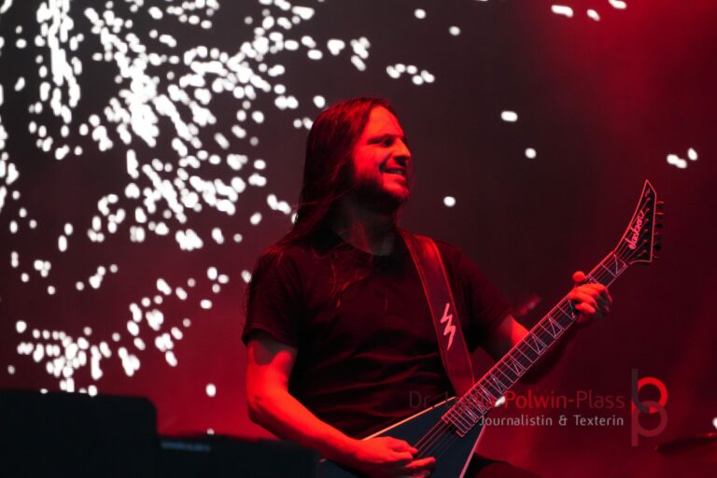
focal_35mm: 225
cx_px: 358
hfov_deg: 9.1
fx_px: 4481
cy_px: 239
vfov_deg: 6.1
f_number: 5.6
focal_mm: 150
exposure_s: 1/200
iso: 6400
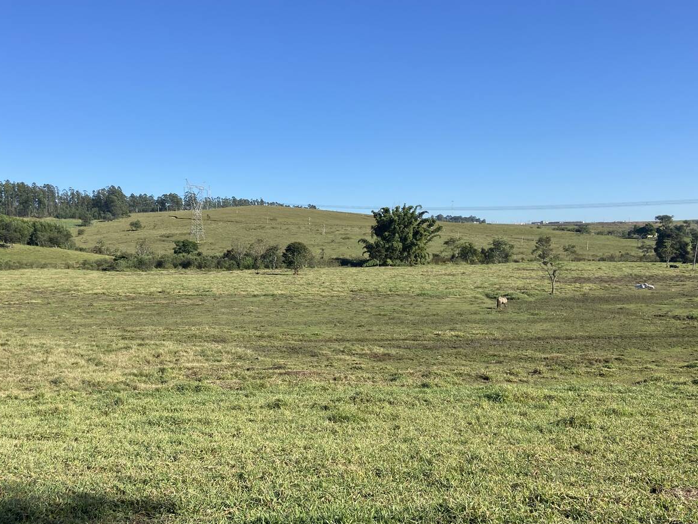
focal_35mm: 32
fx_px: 645
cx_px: 279
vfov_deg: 44.1
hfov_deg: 56.4
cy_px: 289
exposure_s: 1/2268
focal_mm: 4.25
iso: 32
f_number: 1.8
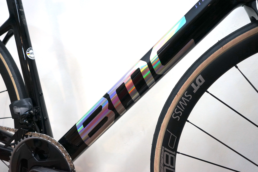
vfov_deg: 35.0
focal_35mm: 38
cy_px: 86
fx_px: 272
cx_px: 129
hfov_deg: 50.7
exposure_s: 1/160
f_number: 4
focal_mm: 38
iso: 1600
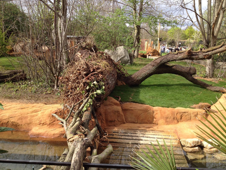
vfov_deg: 40.7
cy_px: 85
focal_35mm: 35
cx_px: 113
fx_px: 229
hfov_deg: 52.6
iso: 50
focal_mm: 4.28
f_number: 2.4
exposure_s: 1/800
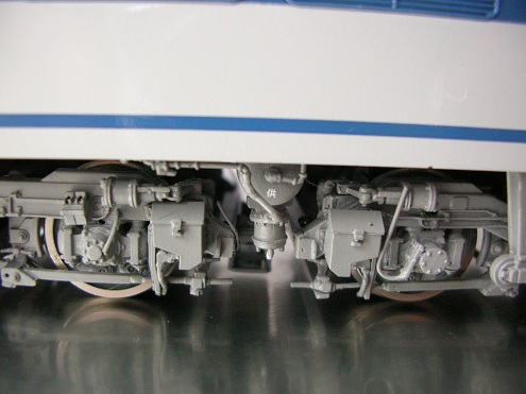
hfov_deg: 52.6
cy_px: 197
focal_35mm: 35
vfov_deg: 40.7
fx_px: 532
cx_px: 263
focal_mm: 5.8
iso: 138
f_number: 2.8
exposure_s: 1/6
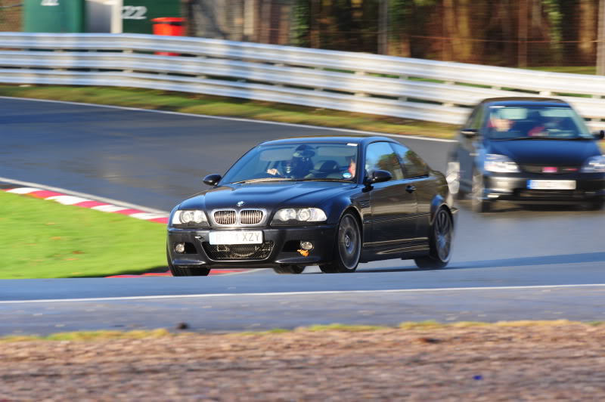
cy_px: 201
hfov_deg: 6.9
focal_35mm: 300
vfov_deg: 4.6
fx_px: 5037
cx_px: 302
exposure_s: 1/80
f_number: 8
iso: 200
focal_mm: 300
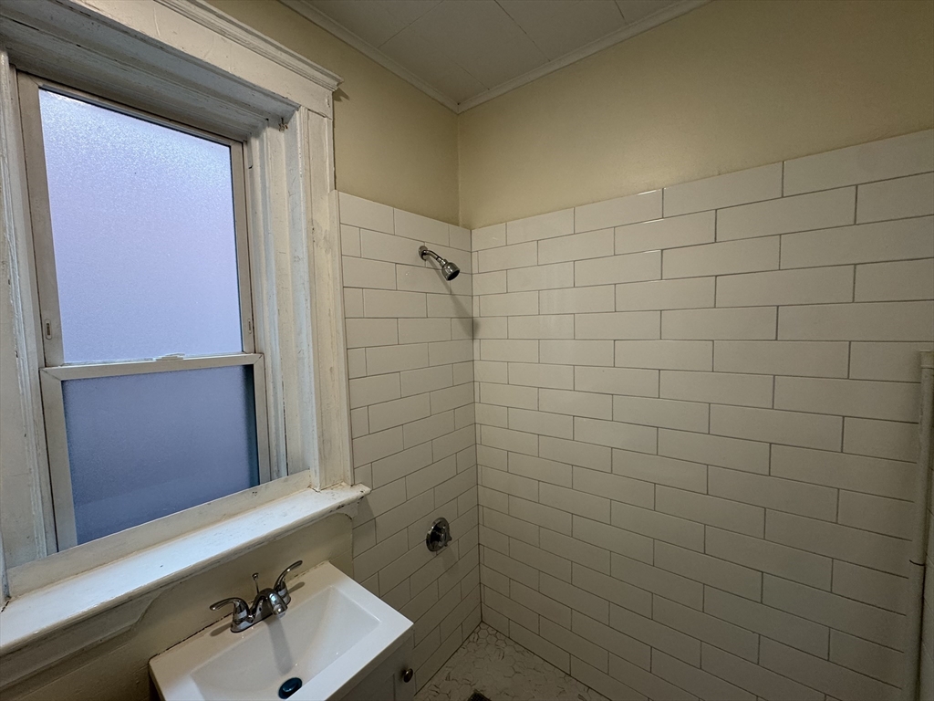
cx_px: 467
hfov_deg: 102.1
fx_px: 378
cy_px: 350
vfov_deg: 85.7
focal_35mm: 14
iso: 160
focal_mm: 2.22
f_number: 2.2
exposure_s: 1/120
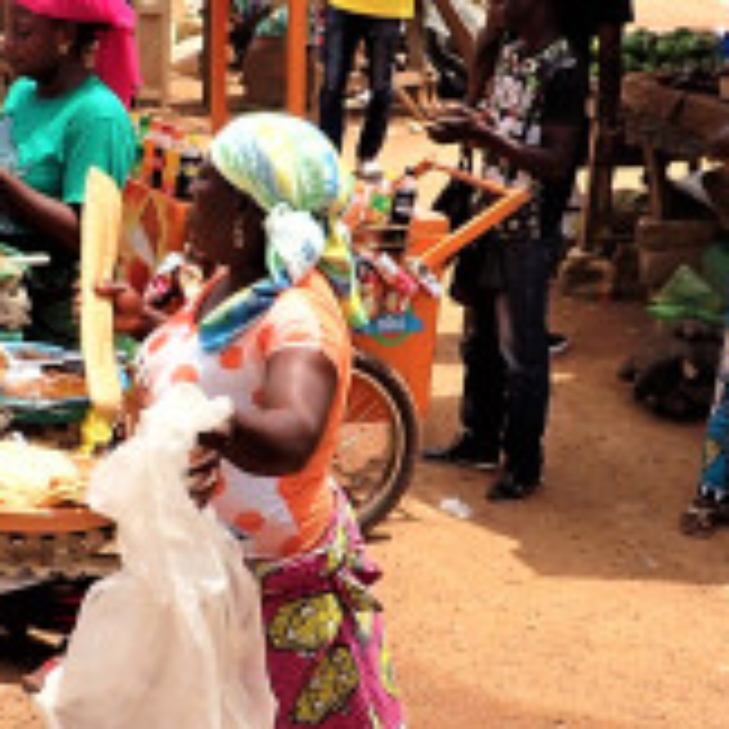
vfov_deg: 25.0
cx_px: -225
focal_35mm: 69
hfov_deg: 22.3
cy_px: 385
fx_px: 1644
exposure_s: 1/200
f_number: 8
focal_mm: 4.5
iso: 100
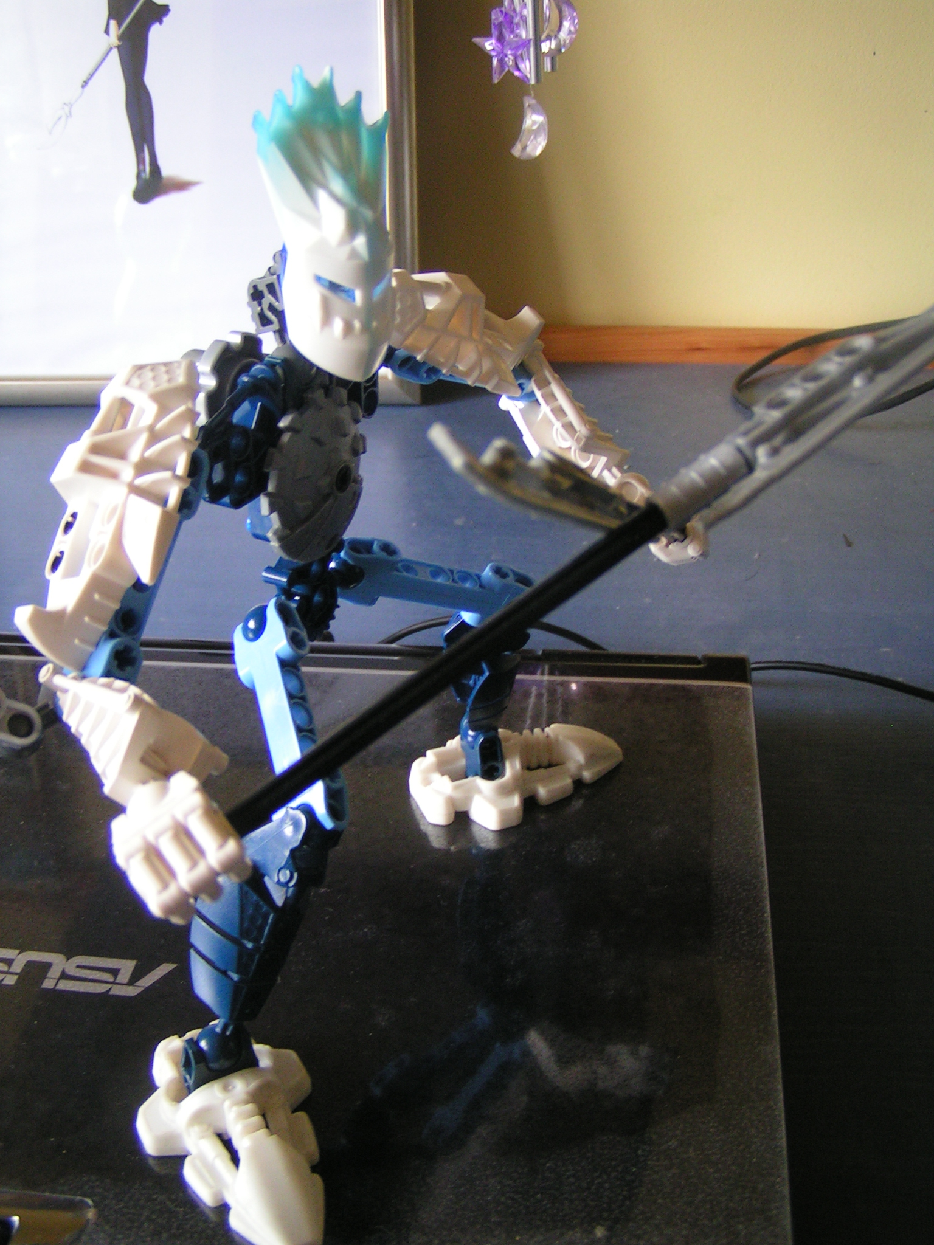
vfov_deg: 49.0
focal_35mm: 38
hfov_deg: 37.7
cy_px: 622
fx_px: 1367
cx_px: 467
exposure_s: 1/40
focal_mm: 5.8
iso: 125
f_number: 2.8
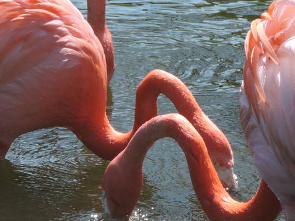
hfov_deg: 3.2
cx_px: 379
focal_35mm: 622
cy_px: -59
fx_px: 5301
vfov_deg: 2.4
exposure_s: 1/500
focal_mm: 33
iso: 100
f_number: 4.6
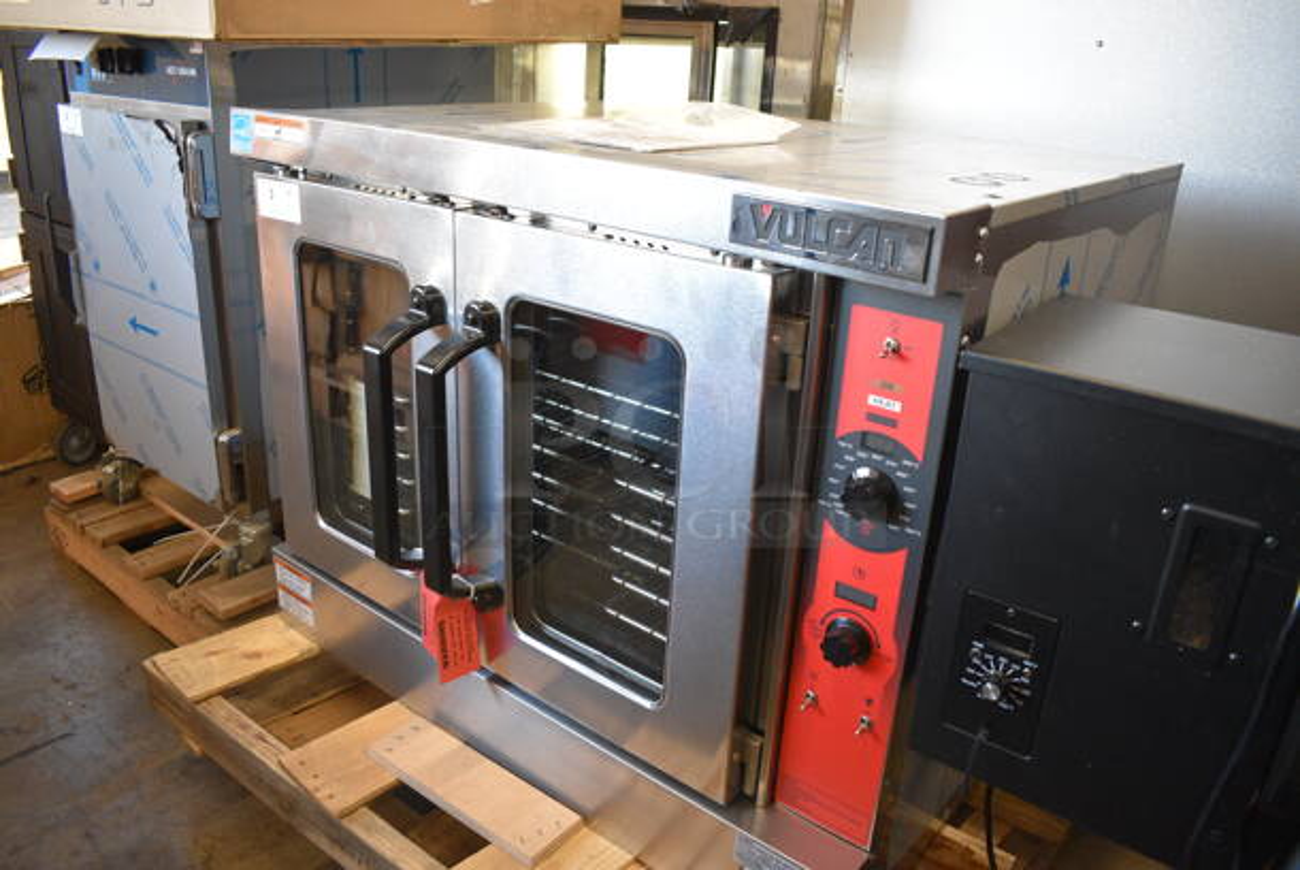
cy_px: 435
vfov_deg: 48.0
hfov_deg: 67.3
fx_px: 976
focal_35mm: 27
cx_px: 650
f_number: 3.5
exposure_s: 1/125
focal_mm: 18
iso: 2000
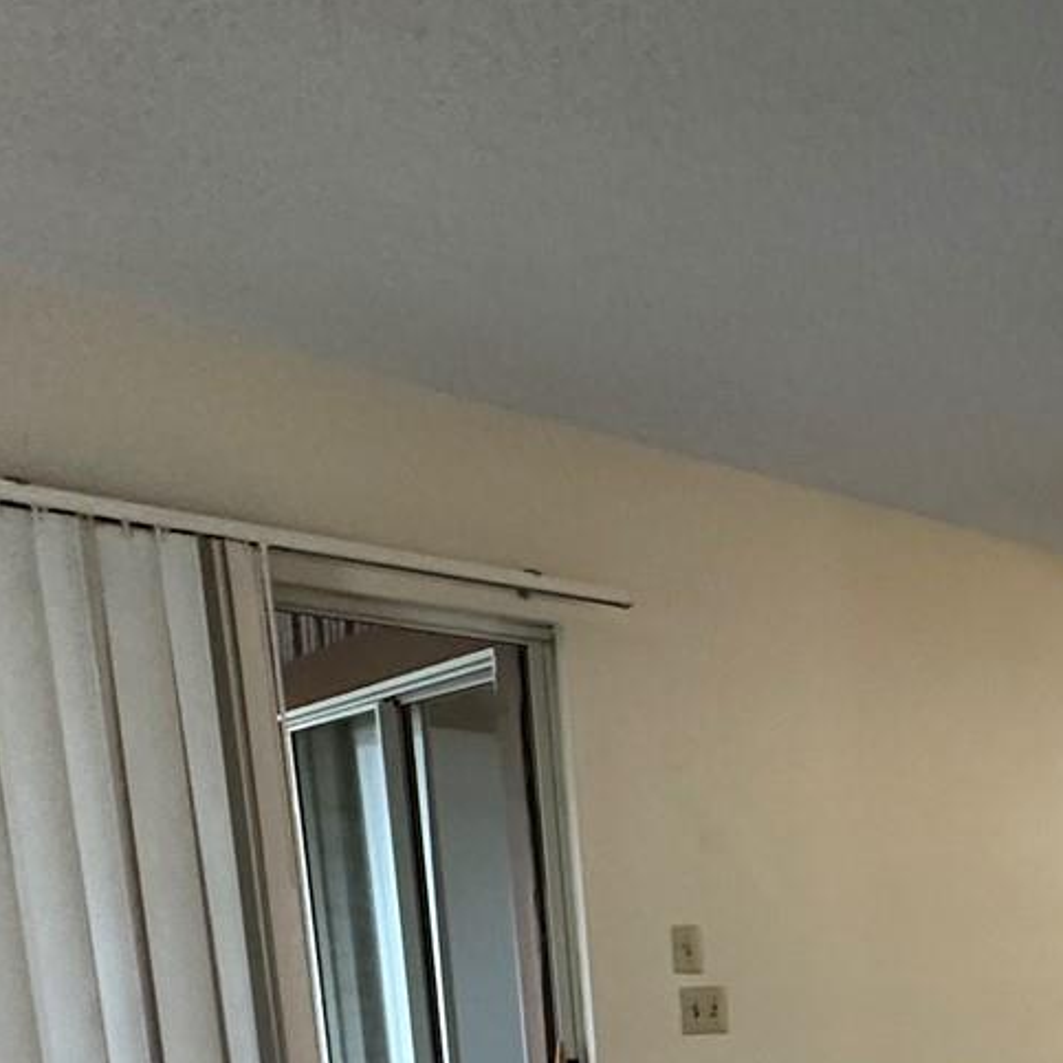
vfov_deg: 35.1
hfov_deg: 33.0
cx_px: 1298
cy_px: 1171
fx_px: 1424
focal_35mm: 41
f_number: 2.2
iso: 500
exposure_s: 1/60
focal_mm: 2.22
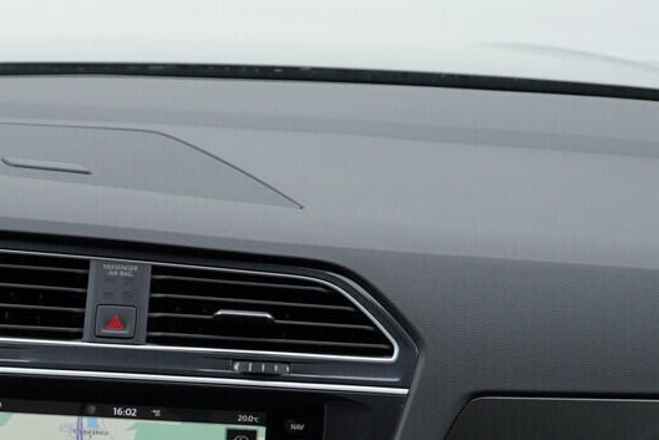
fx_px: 1794
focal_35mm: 98
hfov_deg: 20.1
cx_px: -26
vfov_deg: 13.7
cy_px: 477
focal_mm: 24
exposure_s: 1/60
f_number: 3.5
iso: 125
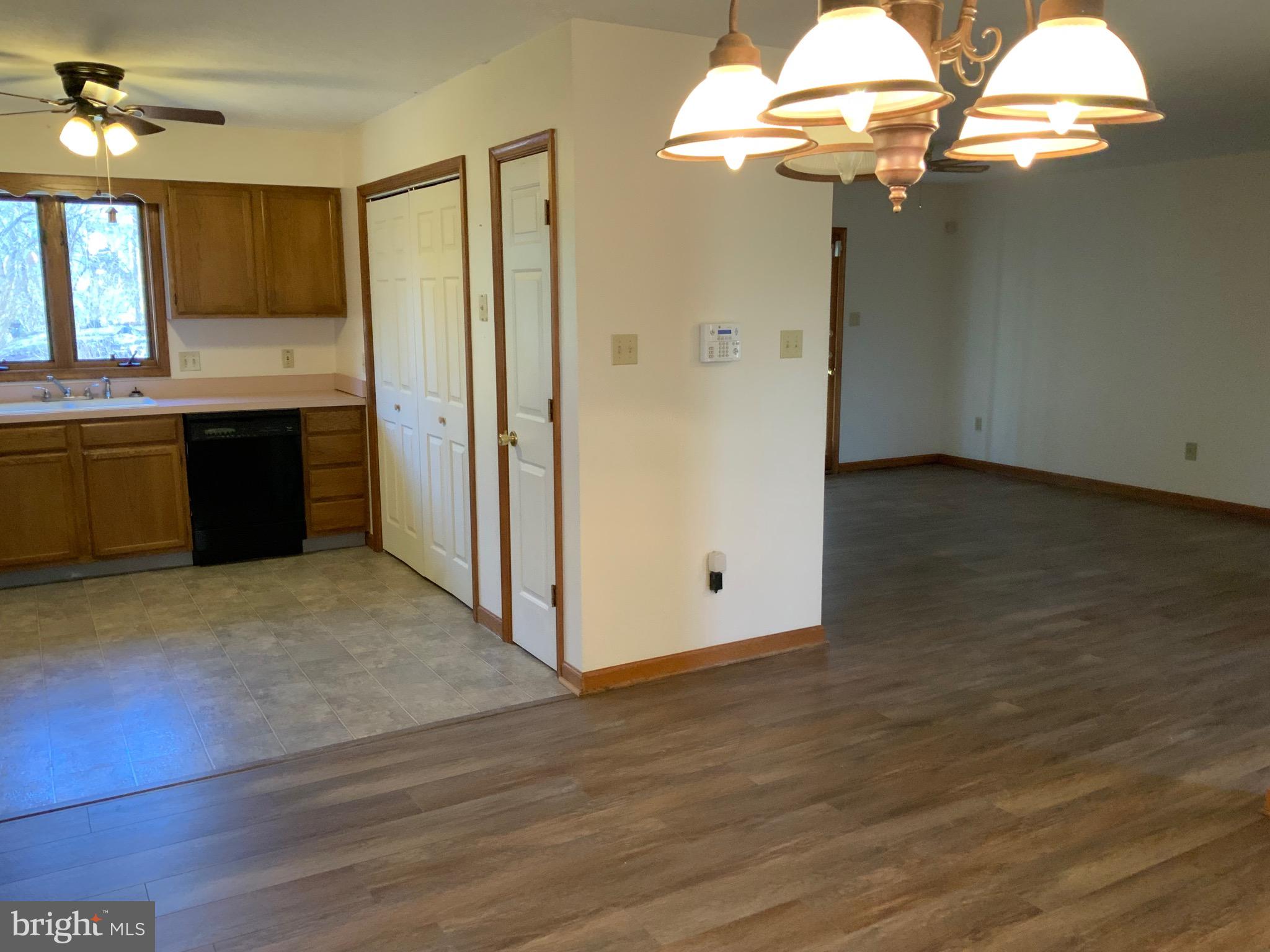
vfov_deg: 48.2
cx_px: 635
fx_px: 1064
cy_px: 476
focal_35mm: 29
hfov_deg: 61.7
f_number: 1.8
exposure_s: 1/60
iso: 200
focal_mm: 3
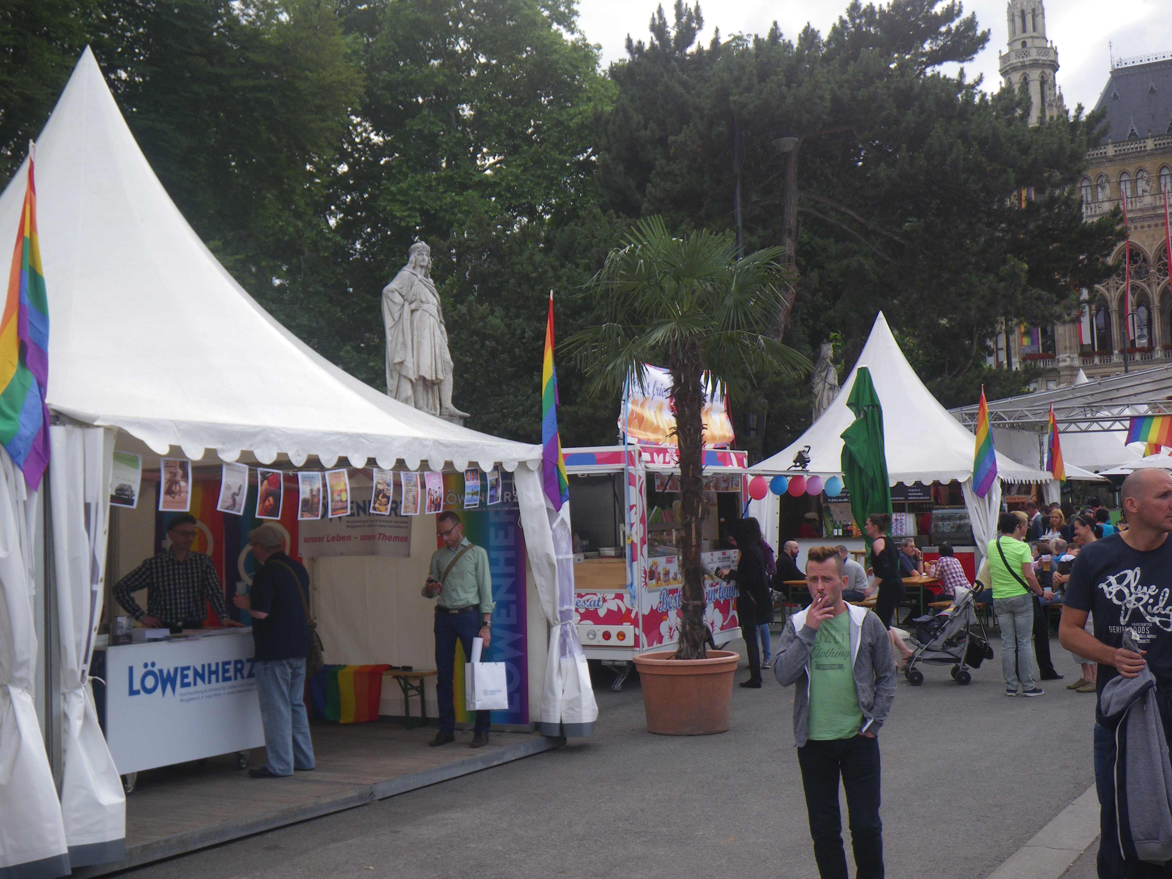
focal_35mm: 42
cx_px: 586
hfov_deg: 44.8
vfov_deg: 34.3
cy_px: 440
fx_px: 1422
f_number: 4.2
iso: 50
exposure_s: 1/80
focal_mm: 7.5
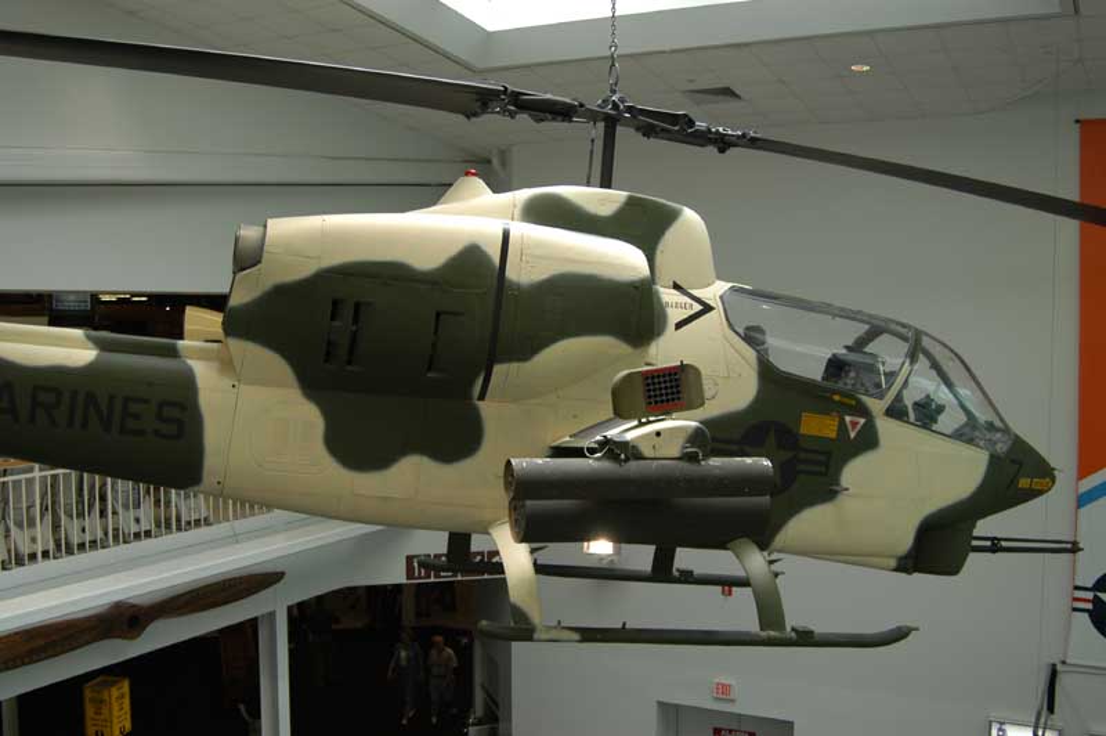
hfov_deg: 53.2
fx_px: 1105
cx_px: 553
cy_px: 368
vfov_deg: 36.8
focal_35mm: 36
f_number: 4.5
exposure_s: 1/80
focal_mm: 24
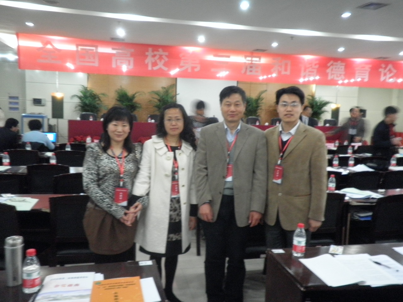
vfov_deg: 45.4
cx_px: 202
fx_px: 361
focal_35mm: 31
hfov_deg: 58.4
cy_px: 151
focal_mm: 5.5
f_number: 2.8
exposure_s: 1/4
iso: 250
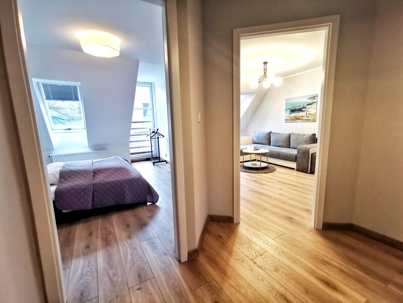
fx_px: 186
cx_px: 202
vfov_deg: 78.1
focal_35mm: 16
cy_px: 152
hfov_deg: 94.5
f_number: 2.2
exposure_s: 1/60
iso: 200
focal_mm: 2.35
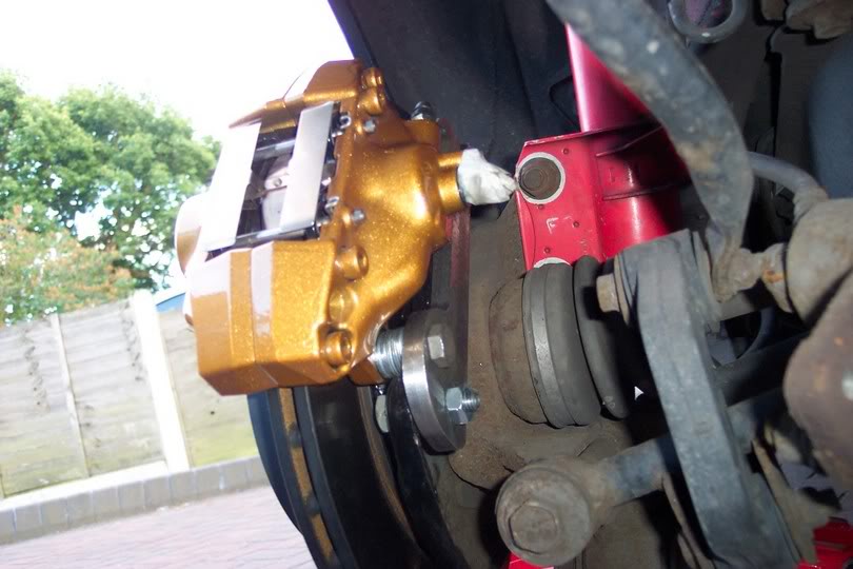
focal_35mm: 38
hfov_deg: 50.7
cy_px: 284
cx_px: 426
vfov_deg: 35.1
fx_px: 900
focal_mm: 8
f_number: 2.8
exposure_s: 1/30
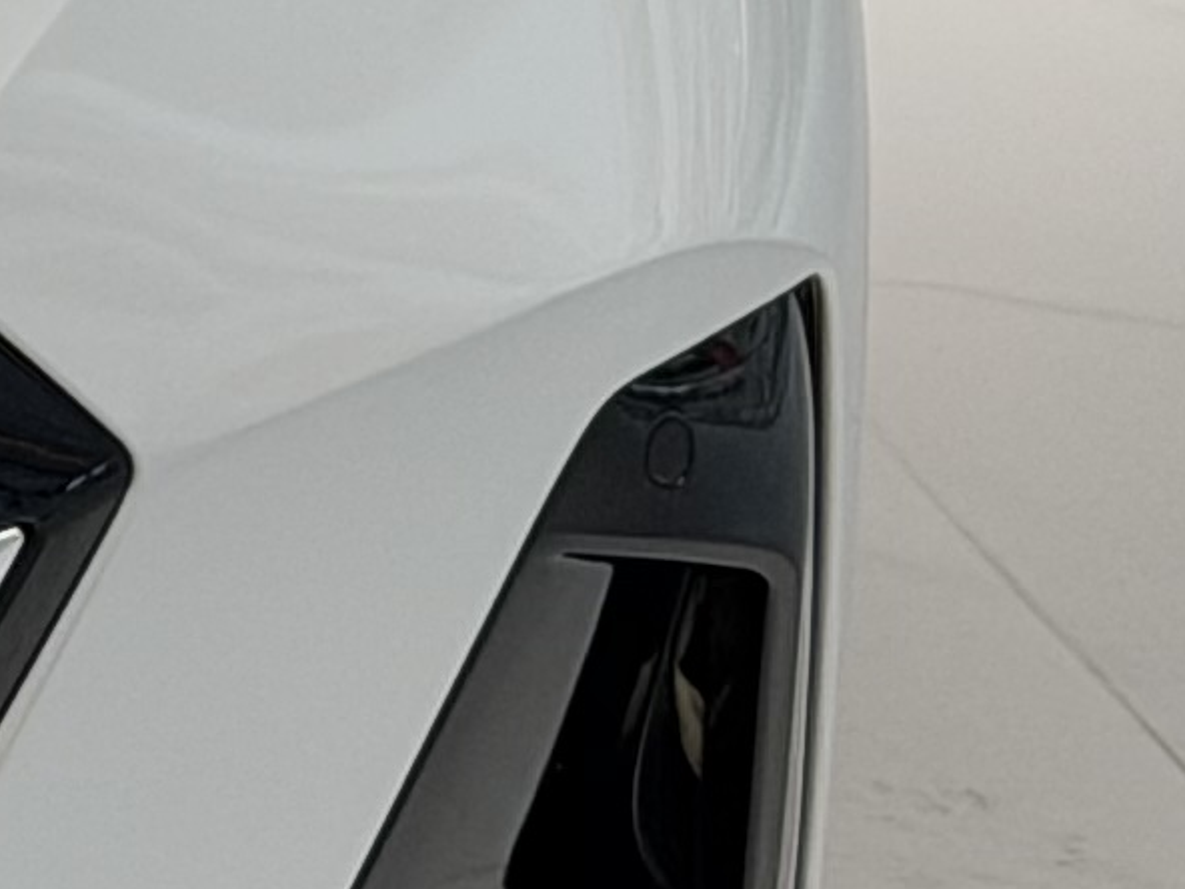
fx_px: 11194
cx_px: -2554
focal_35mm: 327
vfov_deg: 4.5
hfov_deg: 5.6
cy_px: -869
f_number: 1.78
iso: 80
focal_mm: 6.76
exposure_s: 1/100
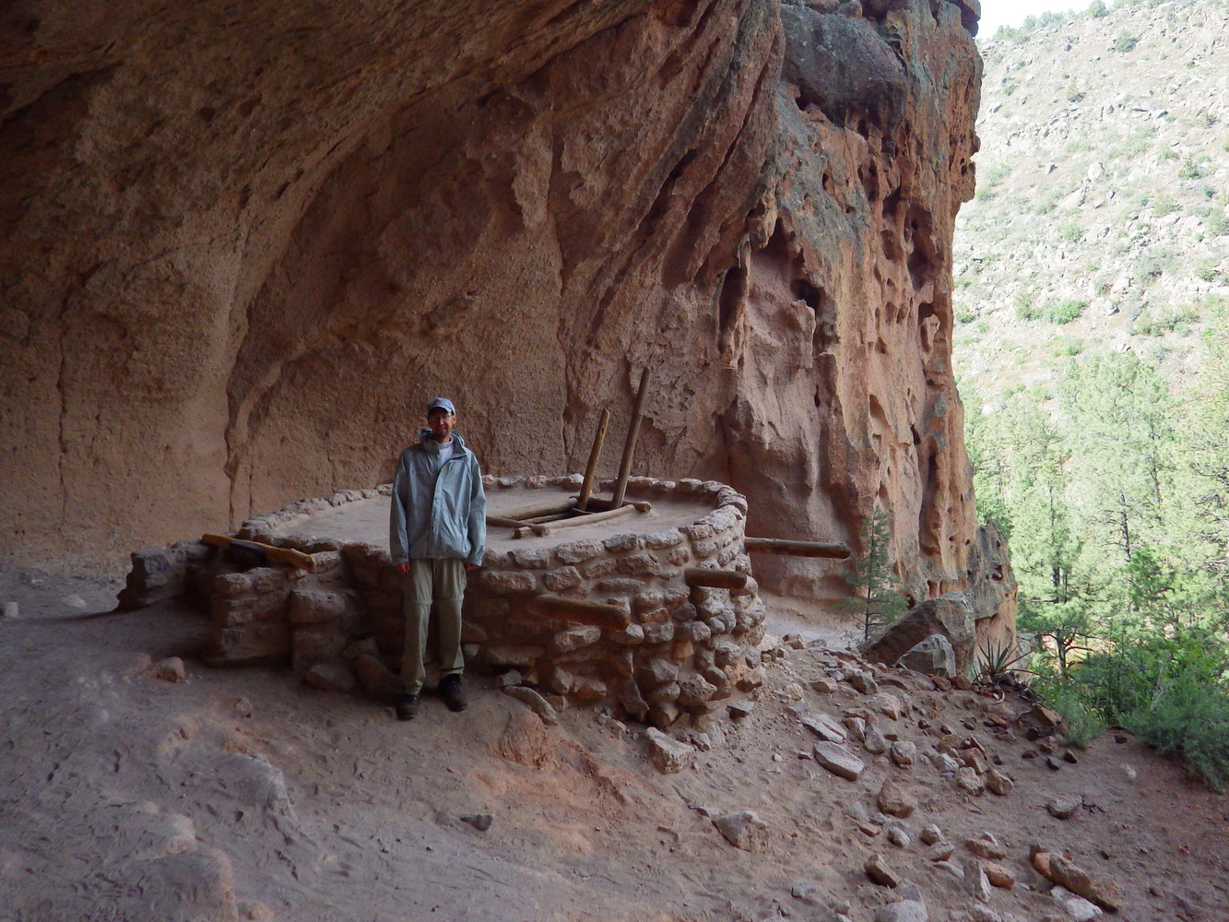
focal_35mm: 30
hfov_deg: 59.9
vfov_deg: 46.6
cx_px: 647
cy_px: 371
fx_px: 1065
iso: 250
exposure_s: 1/1250
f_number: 2
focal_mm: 4.5
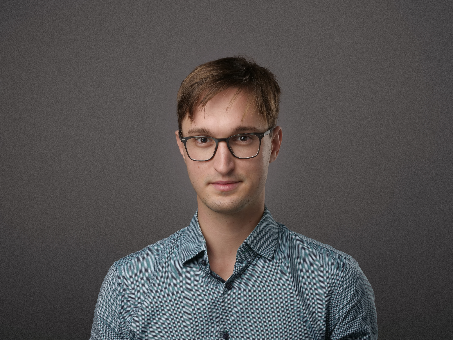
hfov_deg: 21.3
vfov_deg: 16.1
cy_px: 170
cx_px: 226
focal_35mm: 92
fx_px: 1204
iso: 100
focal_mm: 46
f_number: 14
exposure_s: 1/200
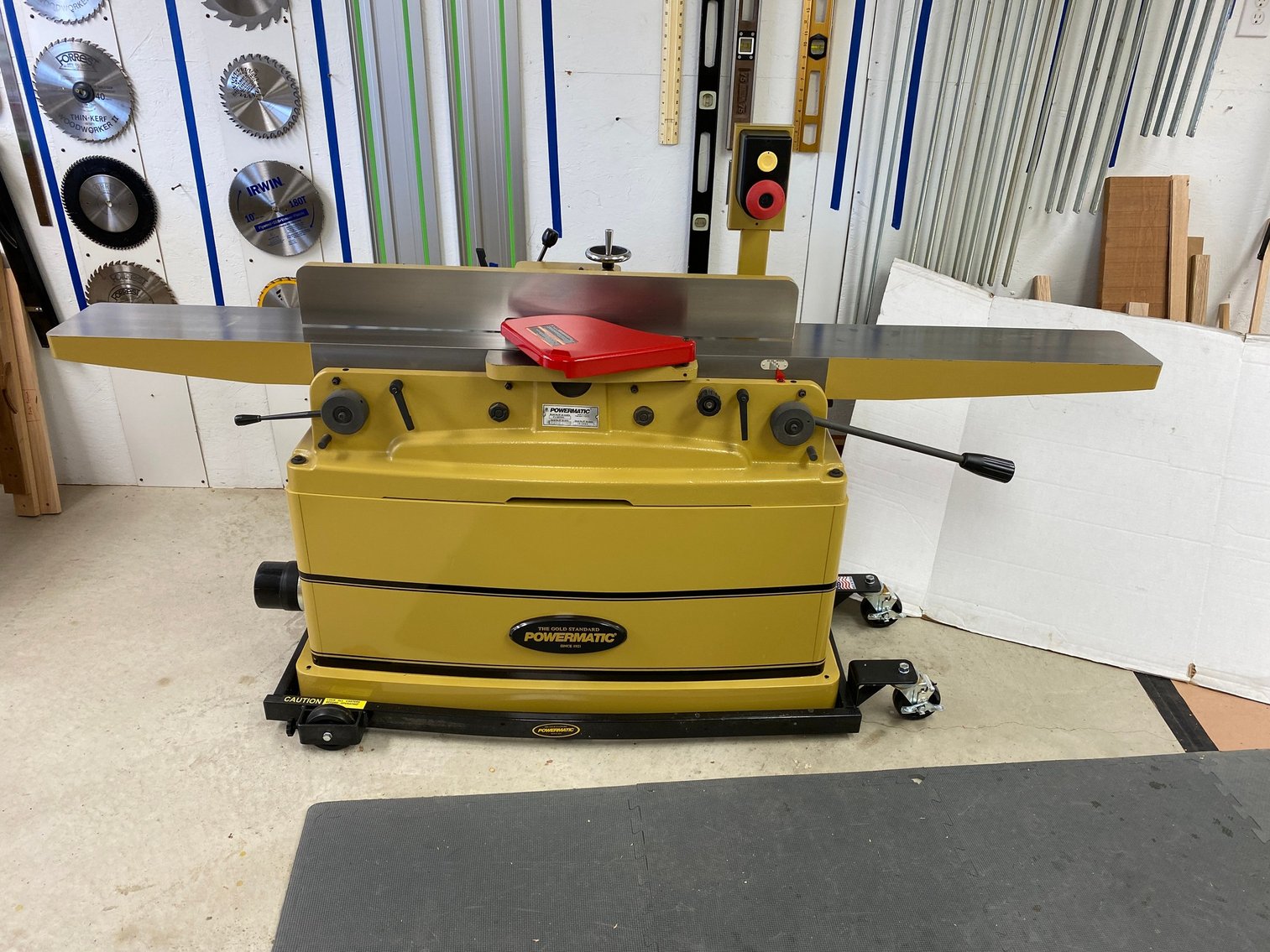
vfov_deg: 53.1
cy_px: 476
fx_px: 954
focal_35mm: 26
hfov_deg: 67.3
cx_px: 635
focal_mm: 4.25
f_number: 1.8
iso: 64
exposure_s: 1/60
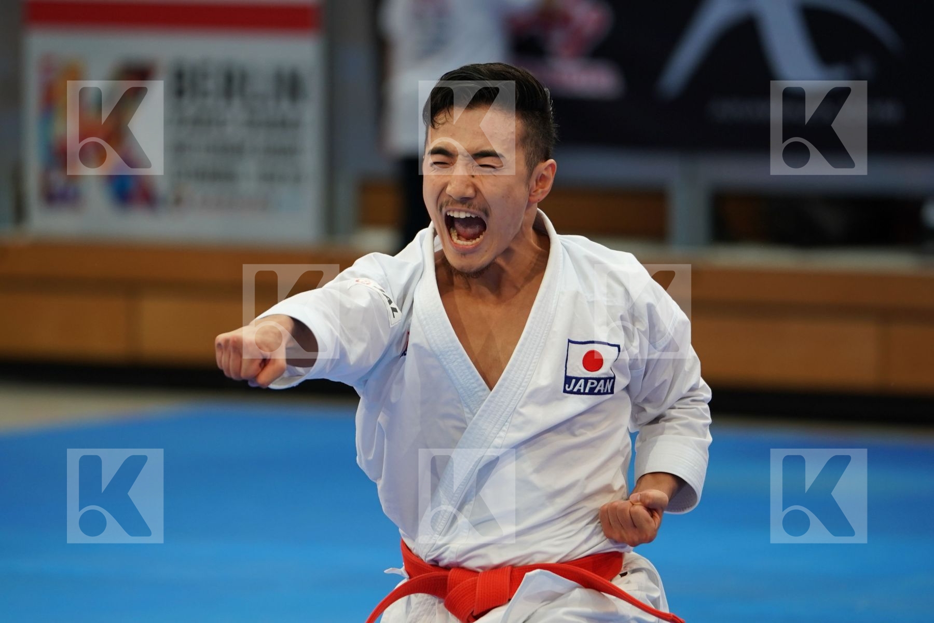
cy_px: 312
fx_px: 7783
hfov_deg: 6.9
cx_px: 467
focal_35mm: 300
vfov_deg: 4.6
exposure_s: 1/400
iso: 800
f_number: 2.8
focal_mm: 200
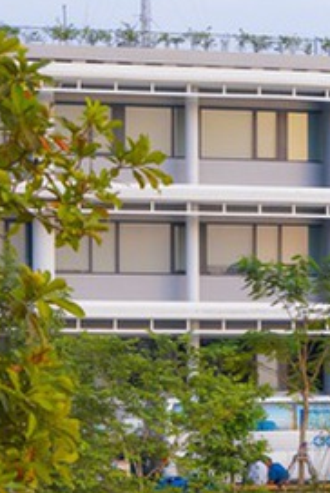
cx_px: 442
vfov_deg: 9.9
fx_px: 2825
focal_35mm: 206
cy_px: 525
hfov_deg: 6.6
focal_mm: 48
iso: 320
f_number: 5.6
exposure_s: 1/60
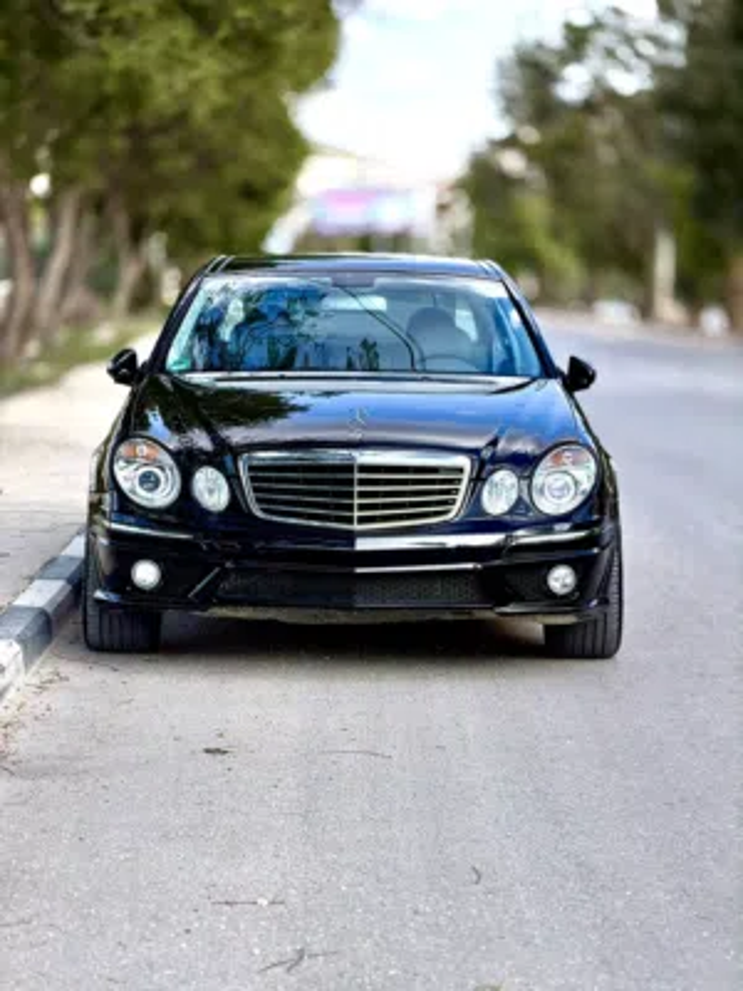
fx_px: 2862
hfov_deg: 14.8
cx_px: 372
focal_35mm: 100
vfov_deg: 19.6
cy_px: 496
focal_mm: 16.89
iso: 50
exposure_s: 1/279
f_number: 2.8
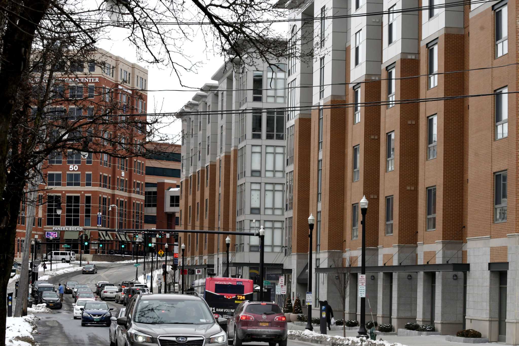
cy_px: 173
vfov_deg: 13.0
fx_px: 1514
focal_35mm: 105
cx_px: 260
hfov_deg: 19.5
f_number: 10
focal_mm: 70
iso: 500
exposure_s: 1/400
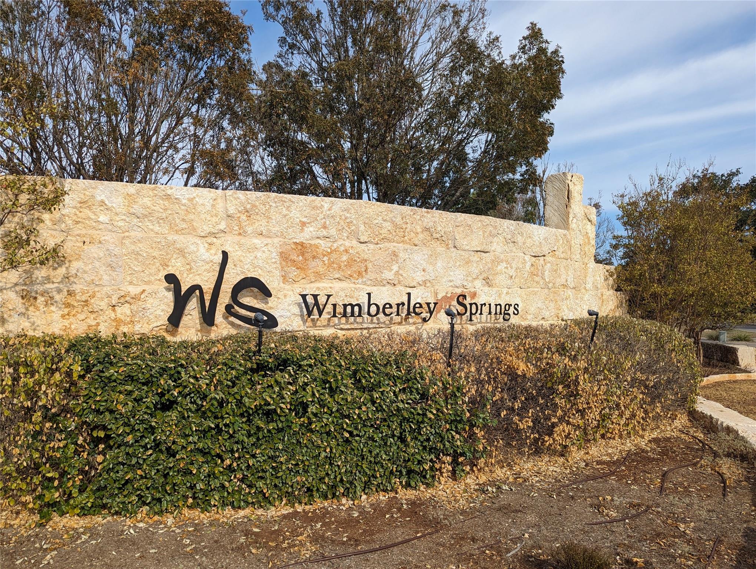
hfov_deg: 71.5
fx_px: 525
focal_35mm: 24
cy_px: 284
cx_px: 378
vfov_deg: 56.9
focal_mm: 6.81
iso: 45
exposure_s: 1/1825
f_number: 1.85
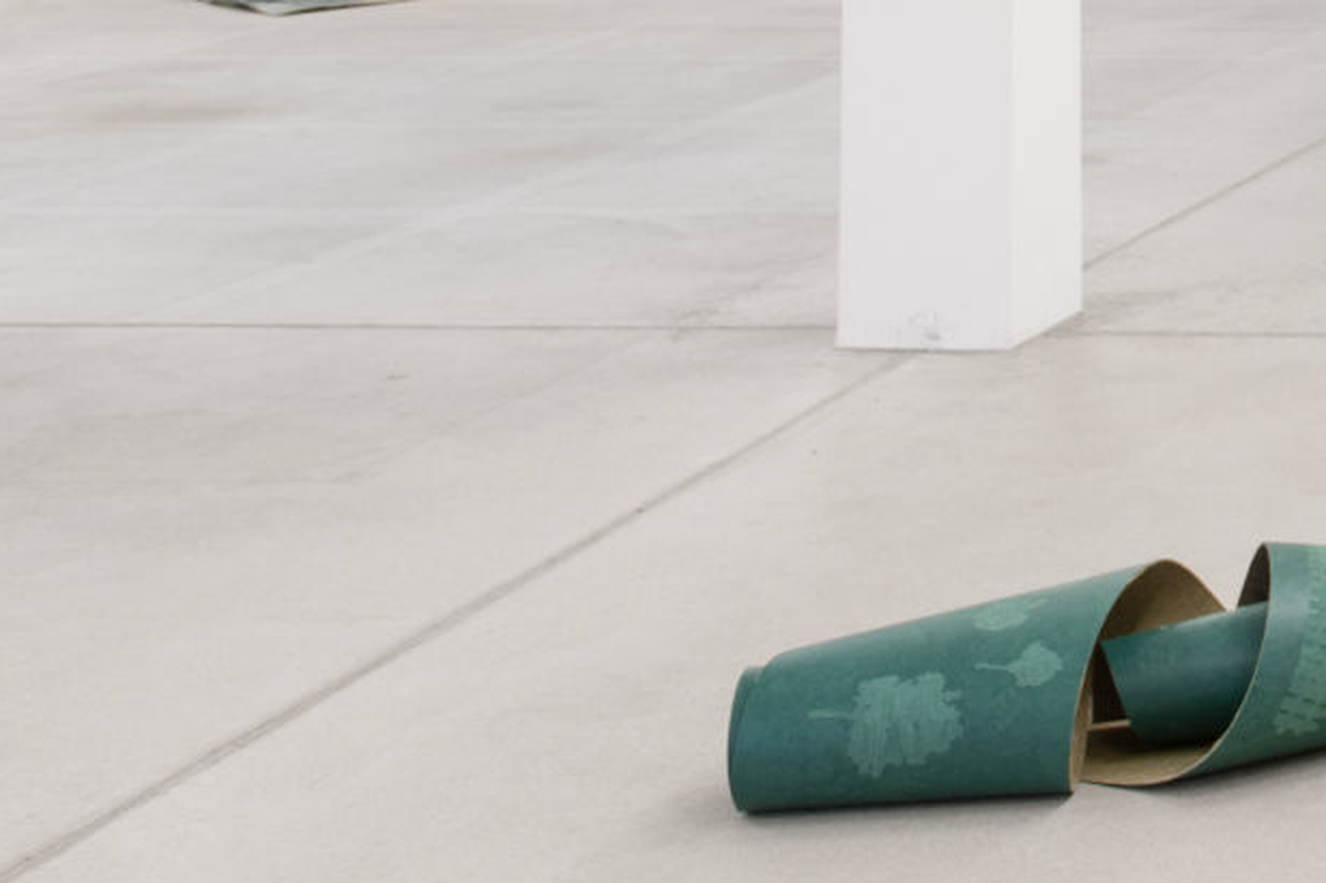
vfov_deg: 18.0
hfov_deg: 24.5
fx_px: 2577
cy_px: -292
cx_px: 1805
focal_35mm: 70
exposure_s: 1/1.67
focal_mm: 24
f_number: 9
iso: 100
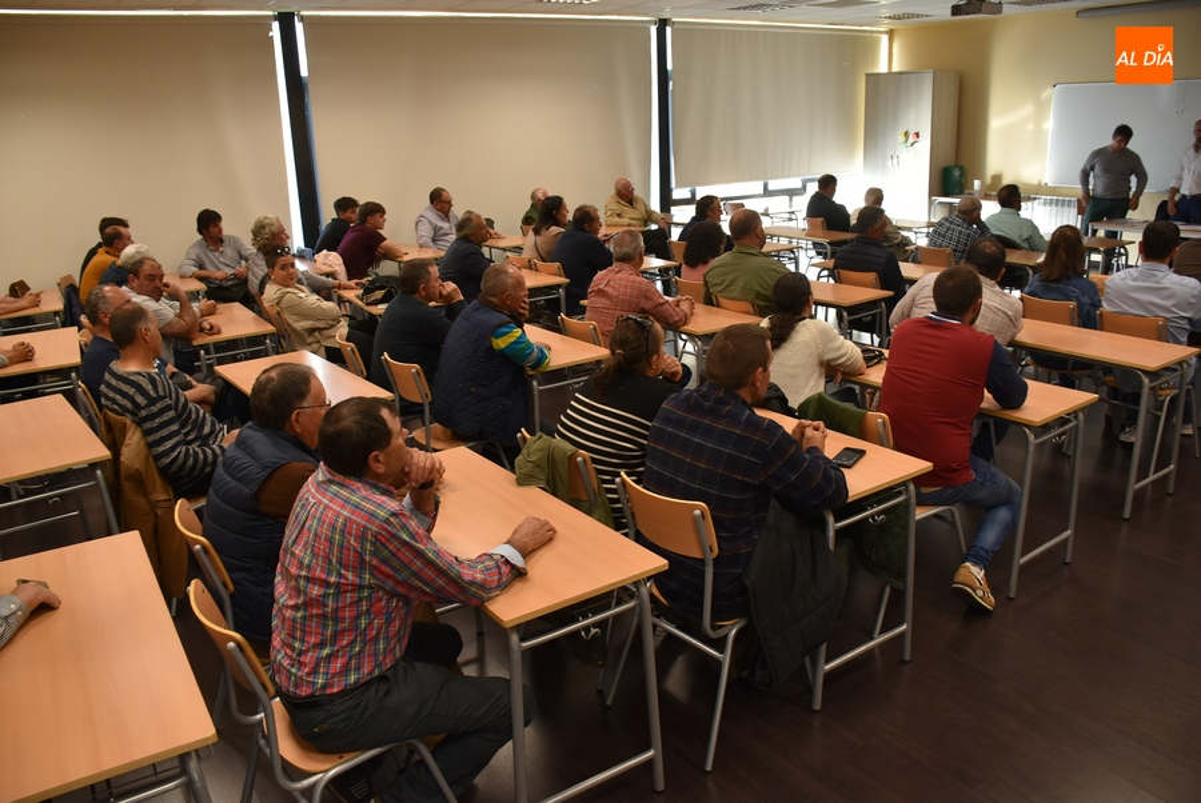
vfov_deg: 48.0
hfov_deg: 67.3
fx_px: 902
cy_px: 402
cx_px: 600
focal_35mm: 27
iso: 400
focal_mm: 18
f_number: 4
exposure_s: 1/60
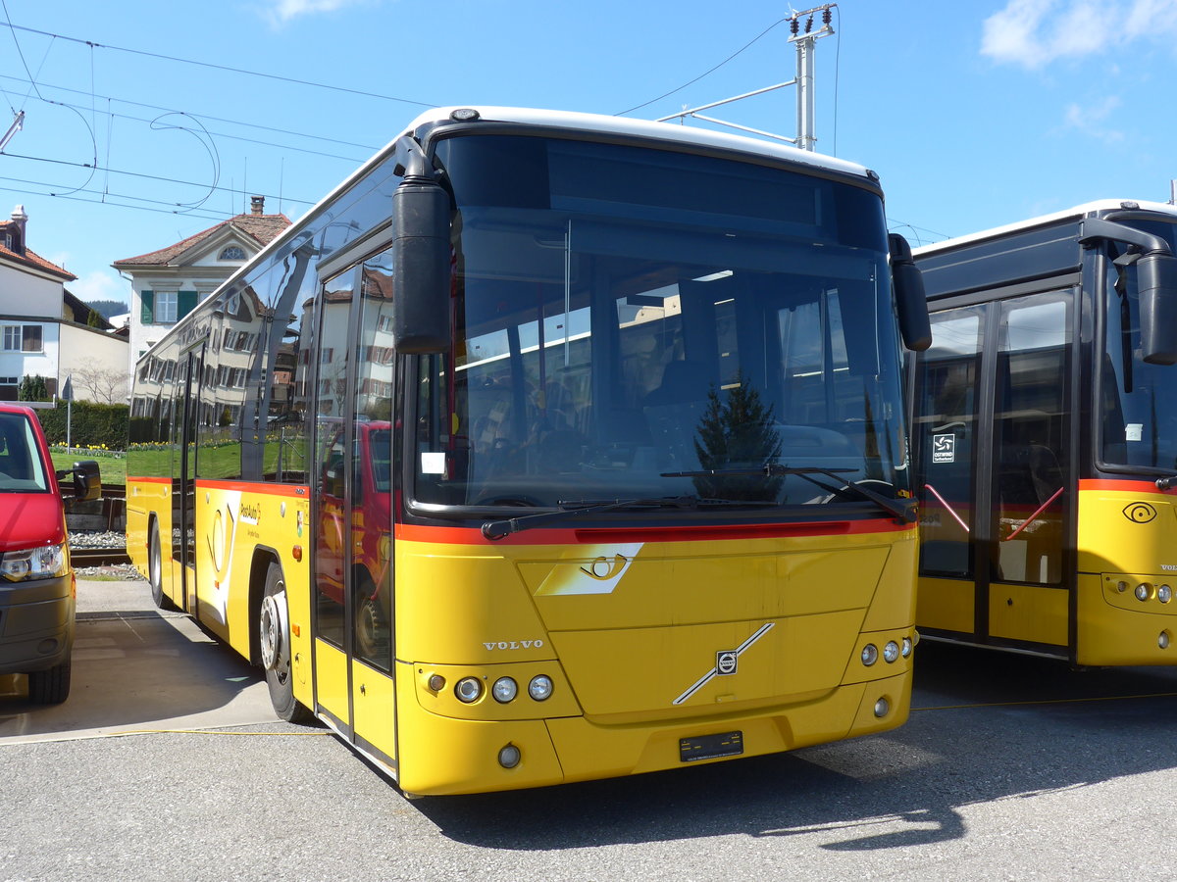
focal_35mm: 34
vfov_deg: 41.8
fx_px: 1156
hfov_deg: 54.0
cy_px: 441
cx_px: 588
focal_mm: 7
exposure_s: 1/800
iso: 80
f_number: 2.8
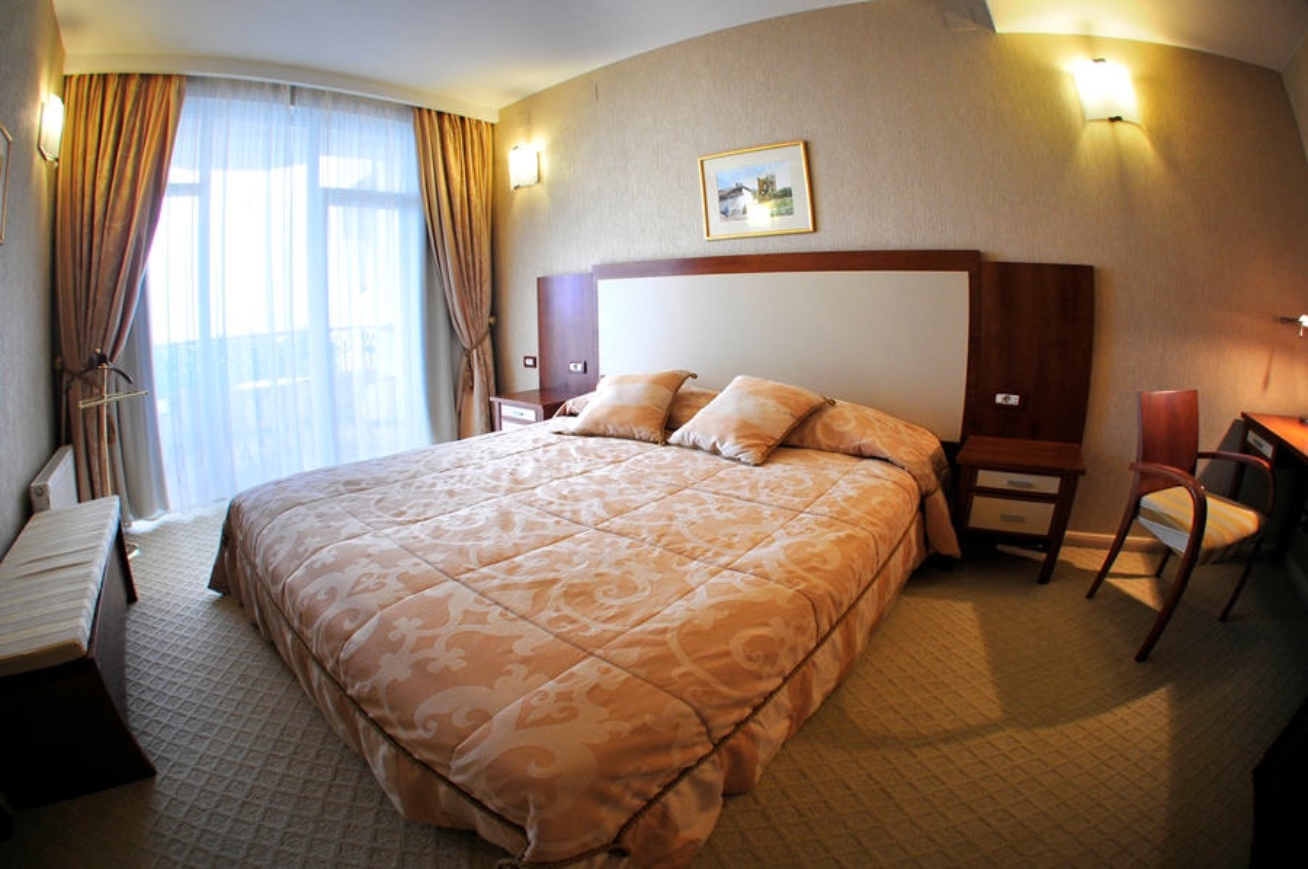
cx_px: 654
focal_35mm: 12
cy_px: 434
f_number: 4.5
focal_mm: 8
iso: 400
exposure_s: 1/30
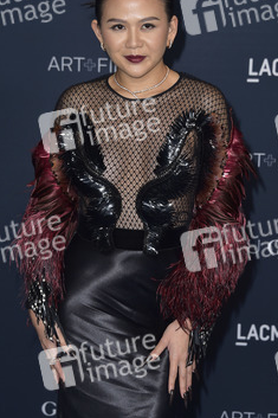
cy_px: 185
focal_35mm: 93
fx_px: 1078
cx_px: 134
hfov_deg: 14.7
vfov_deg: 21.9
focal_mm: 82
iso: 500
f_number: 6.3
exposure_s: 1/250
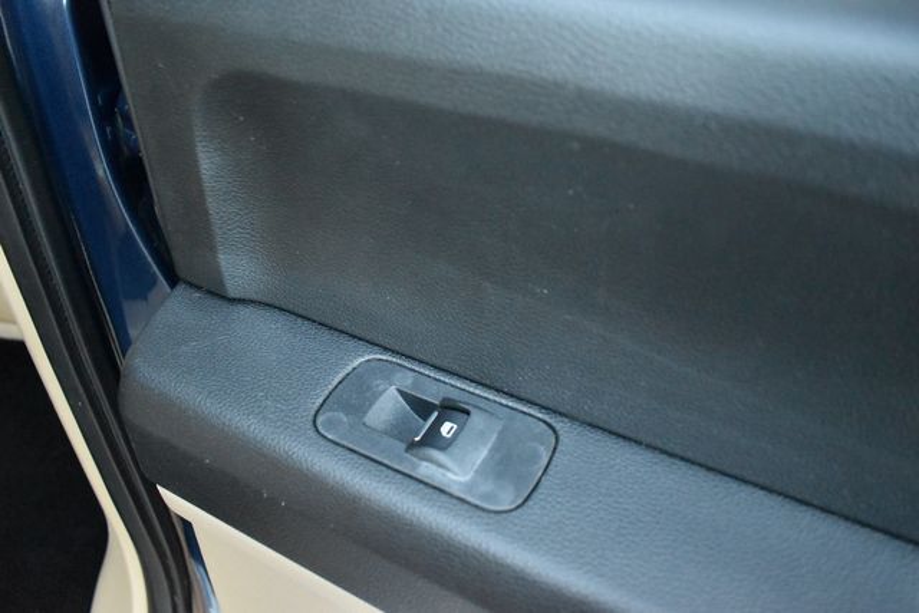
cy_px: 306
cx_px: 460
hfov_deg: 67.4
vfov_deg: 48.0
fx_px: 689
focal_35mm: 27
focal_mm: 18
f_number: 3.5
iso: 5000
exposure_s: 1/125
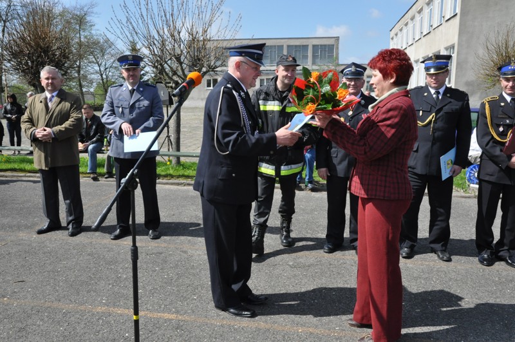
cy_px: 171
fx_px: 429
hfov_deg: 62.0
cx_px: 258
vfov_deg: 43.5
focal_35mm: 30
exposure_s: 1/640
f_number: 13
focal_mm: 20
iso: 1000
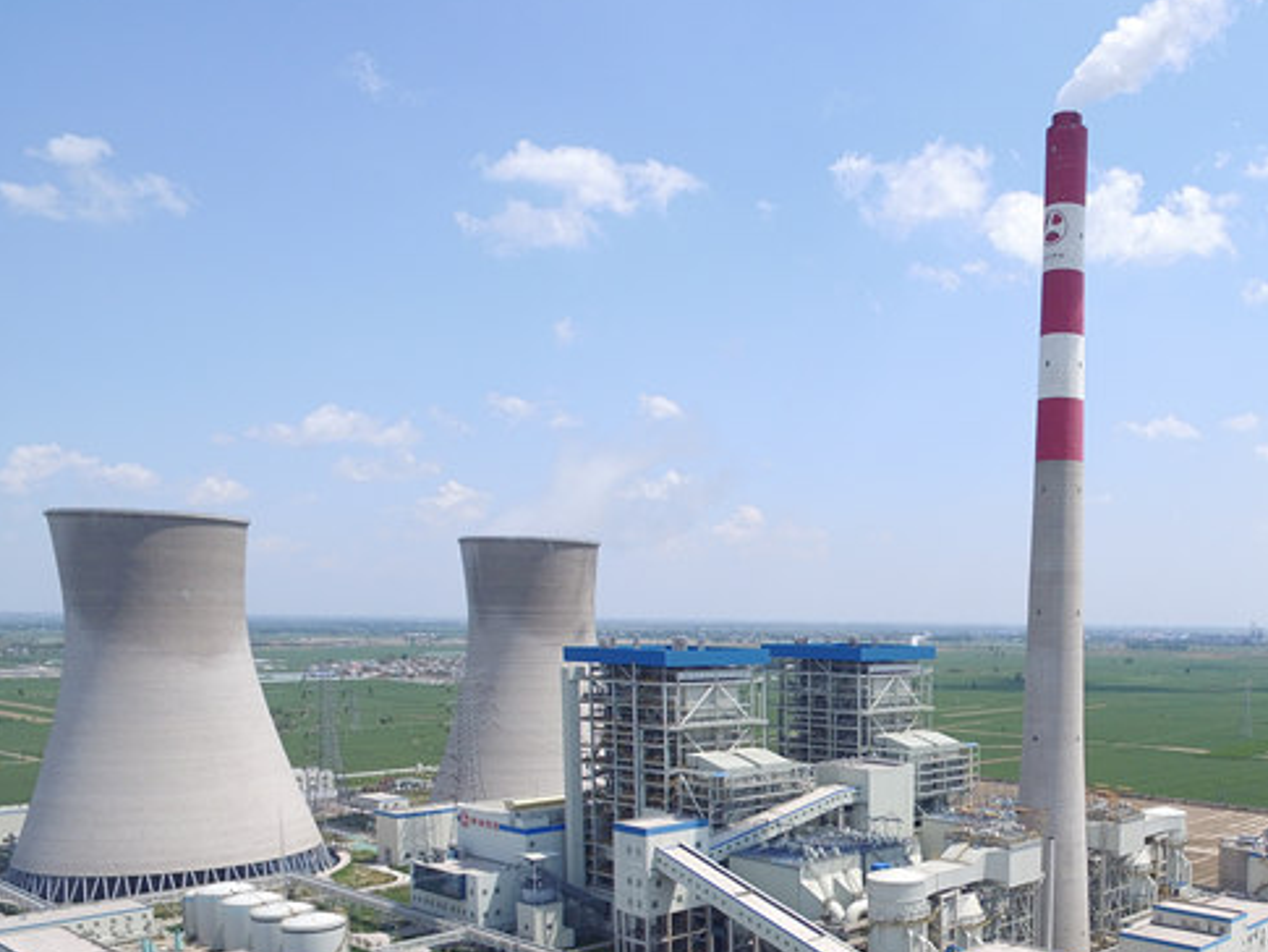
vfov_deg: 41.1
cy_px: 766
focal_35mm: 33
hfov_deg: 52.7
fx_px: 1209
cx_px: 959
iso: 100
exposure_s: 1/866
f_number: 2.8
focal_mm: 3.61
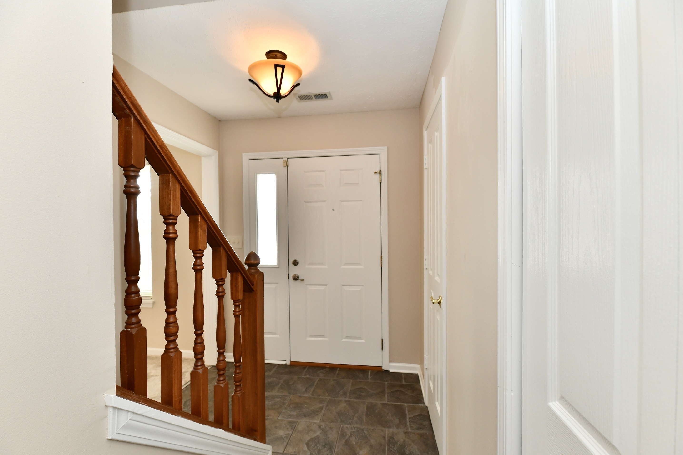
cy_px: 235
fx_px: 285
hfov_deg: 100.4
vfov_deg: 77.3
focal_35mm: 15
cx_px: 347
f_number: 6.3
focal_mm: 14
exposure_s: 1/80
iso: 640
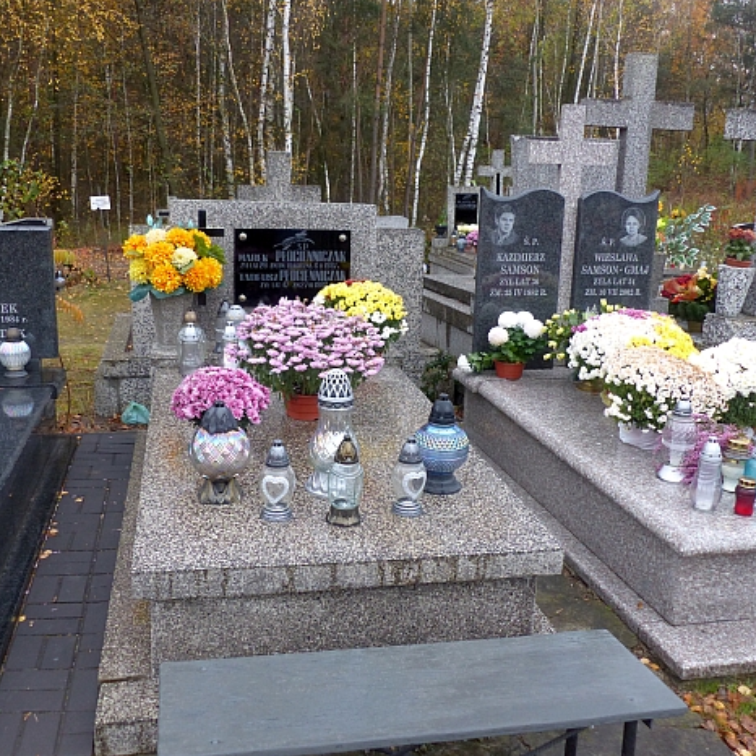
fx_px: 840
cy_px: 378
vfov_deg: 48.5
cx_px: 360
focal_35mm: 34
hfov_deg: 48.4
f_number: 2.8
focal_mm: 5.1
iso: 200
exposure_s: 1/60
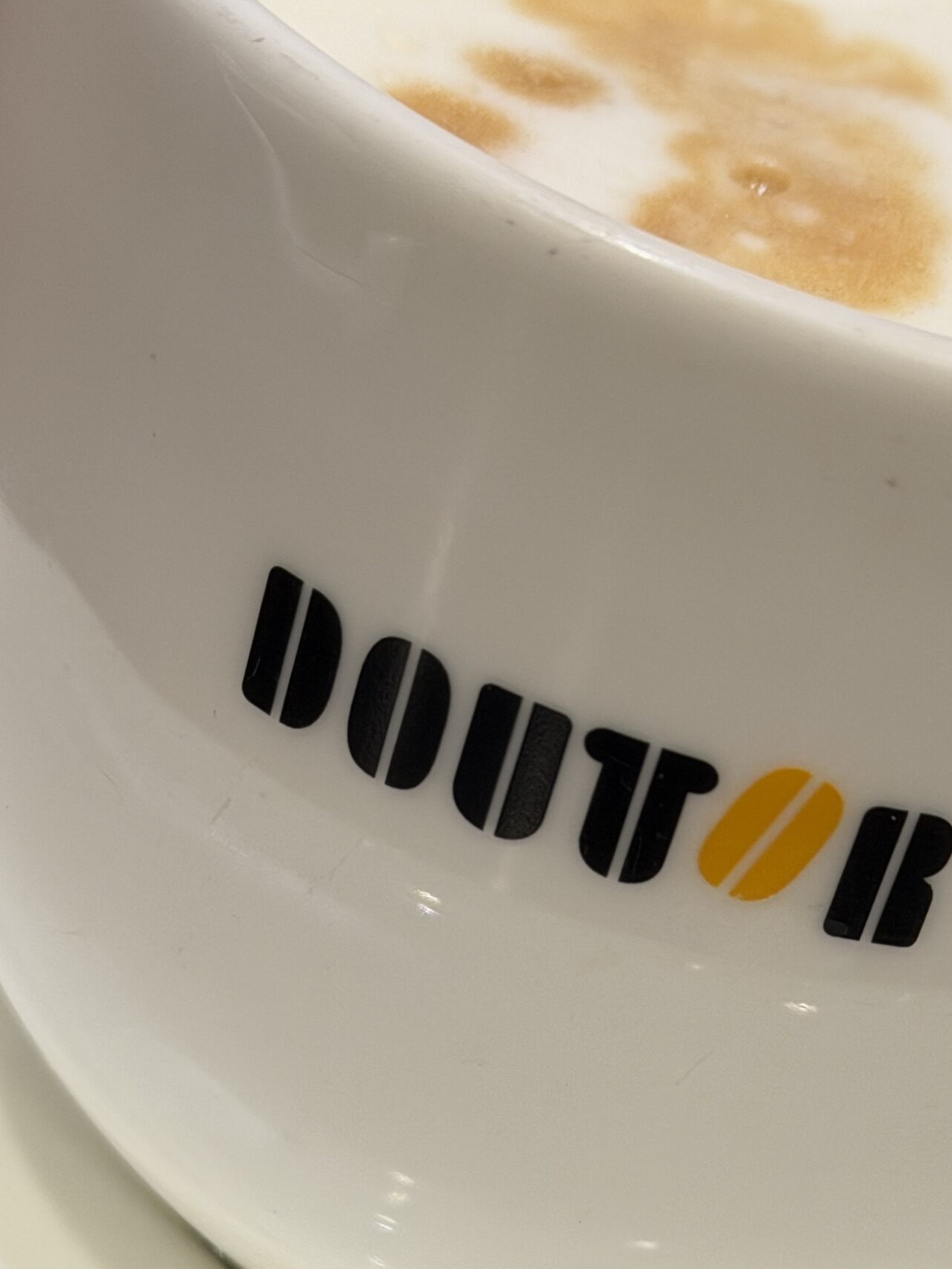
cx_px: 493
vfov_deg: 17.3
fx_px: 4143
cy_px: 935
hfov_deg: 13.1
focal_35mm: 113
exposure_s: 1/50
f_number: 1.78
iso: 80
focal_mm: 6.76
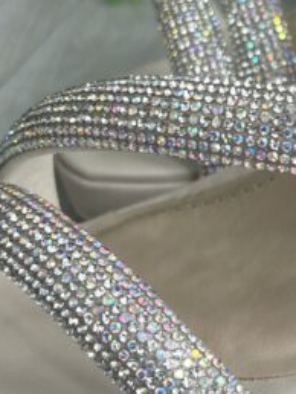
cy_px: 85
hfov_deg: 15.4
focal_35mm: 94
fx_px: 1070
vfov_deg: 20.6
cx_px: 320
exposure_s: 1/120
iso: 50
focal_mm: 5.7
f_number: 1.5
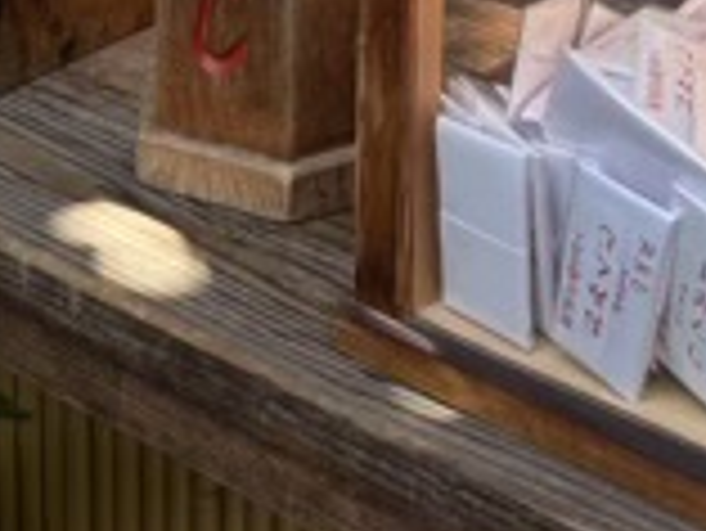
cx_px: 454
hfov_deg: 16.9
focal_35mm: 116
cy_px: -461
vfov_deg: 11.7
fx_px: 2368
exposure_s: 1/223
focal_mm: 5.96
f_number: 1.6
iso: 40
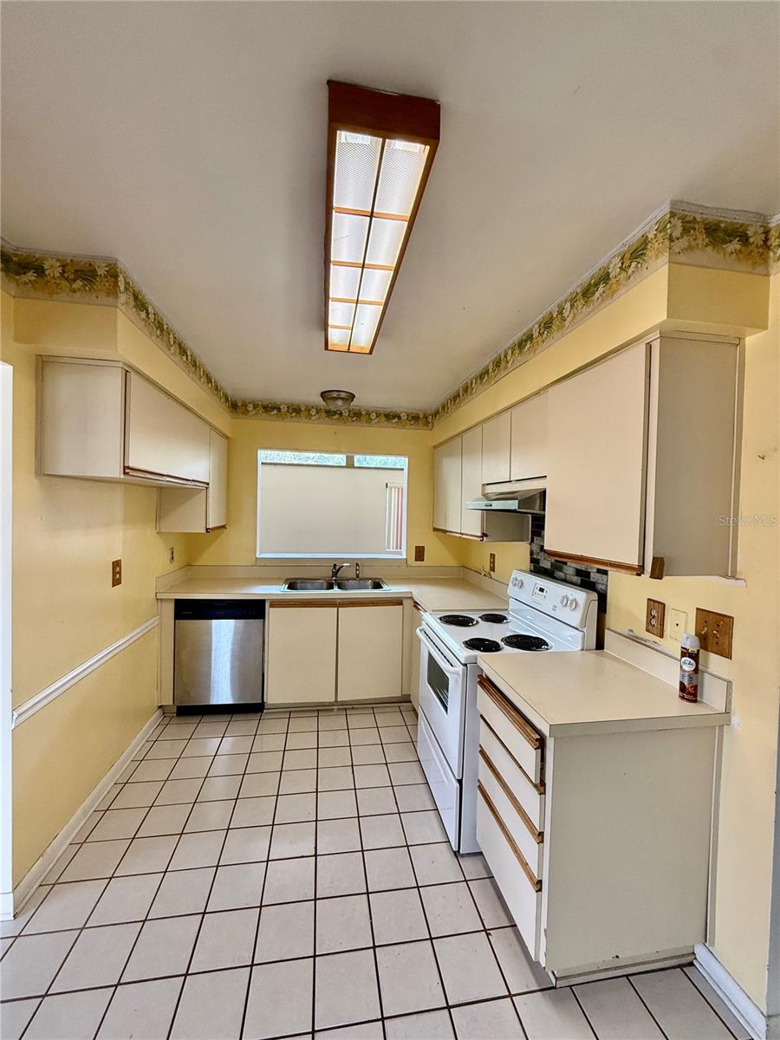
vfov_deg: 102.1
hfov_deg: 85.7
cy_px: 520
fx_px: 421
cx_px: 390
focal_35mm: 14
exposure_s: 1/120
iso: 200
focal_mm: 2.22
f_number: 2.2
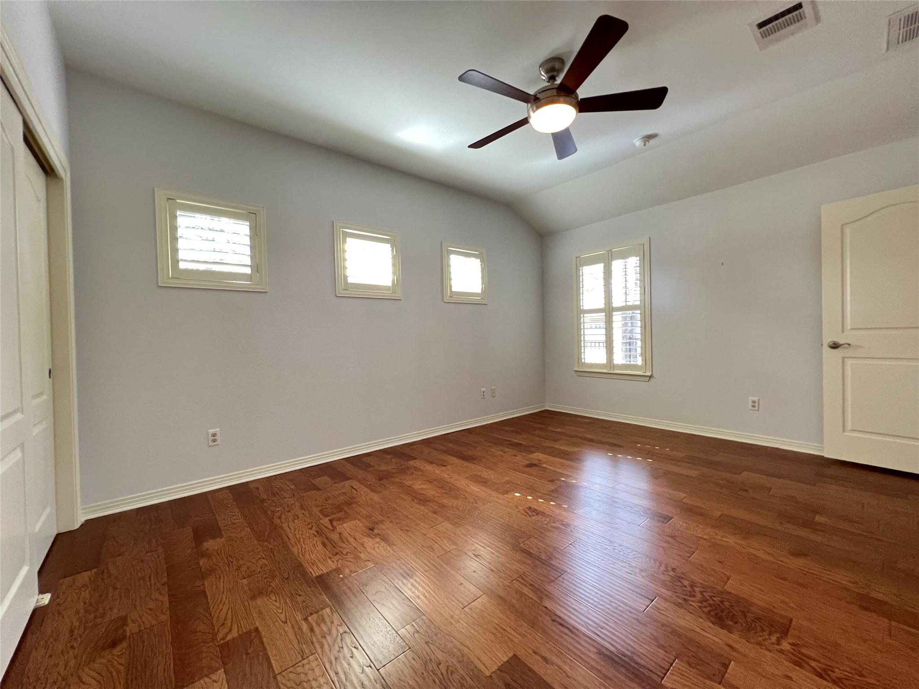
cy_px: 344
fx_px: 345
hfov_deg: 106.2
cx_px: 460
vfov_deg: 89.9
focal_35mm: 13
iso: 400
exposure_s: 1/60
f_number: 1.8
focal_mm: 1.57
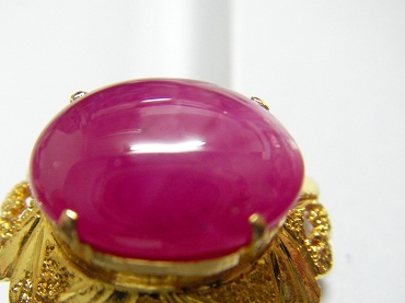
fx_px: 620
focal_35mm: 53
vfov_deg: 27.4
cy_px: 196
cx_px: 163
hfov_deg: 36.1
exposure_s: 1/2
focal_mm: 6.3
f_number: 3.3
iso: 132
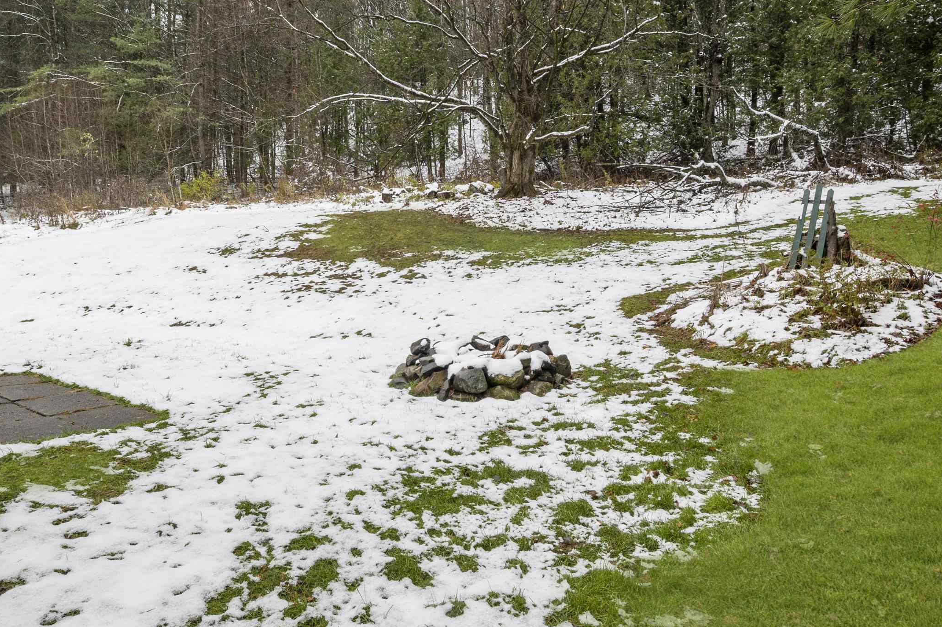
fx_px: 628
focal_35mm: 24
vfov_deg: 52.8
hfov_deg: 73.4
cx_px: 411
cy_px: 262
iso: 64
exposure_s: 1/25
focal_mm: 11
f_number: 8
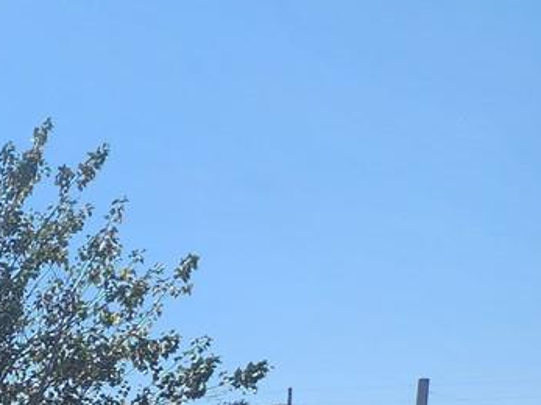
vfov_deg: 12.8
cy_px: 698
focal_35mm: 106
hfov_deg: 14.4
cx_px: -641
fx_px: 1656
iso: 12
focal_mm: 6.4
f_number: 1.8
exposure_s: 1/1610
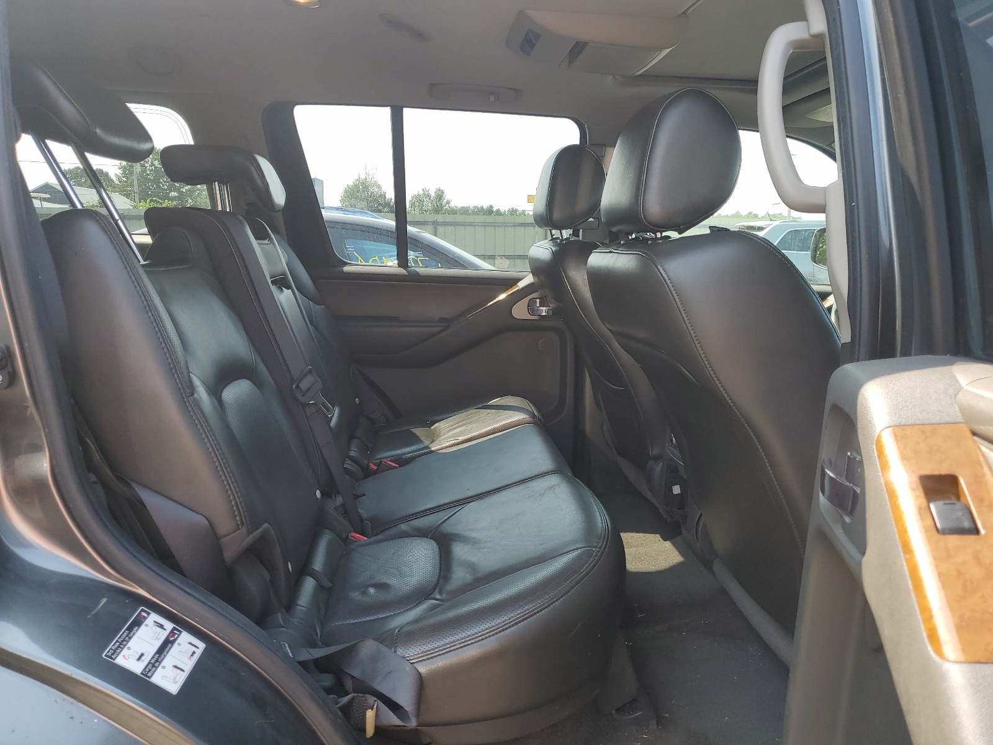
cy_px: 372
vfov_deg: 53.1
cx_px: 496
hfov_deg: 67.3
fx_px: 746
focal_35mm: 26
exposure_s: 1/476
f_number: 1.5
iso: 50
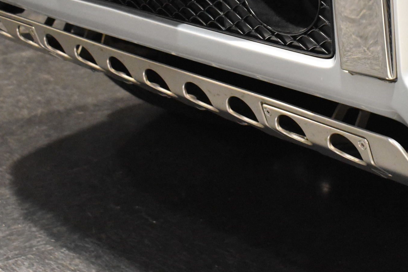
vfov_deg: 14.0
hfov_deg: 20.8
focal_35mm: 97
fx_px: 1099
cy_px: 49
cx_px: 319
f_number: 8
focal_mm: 34
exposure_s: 1/50
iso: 6400
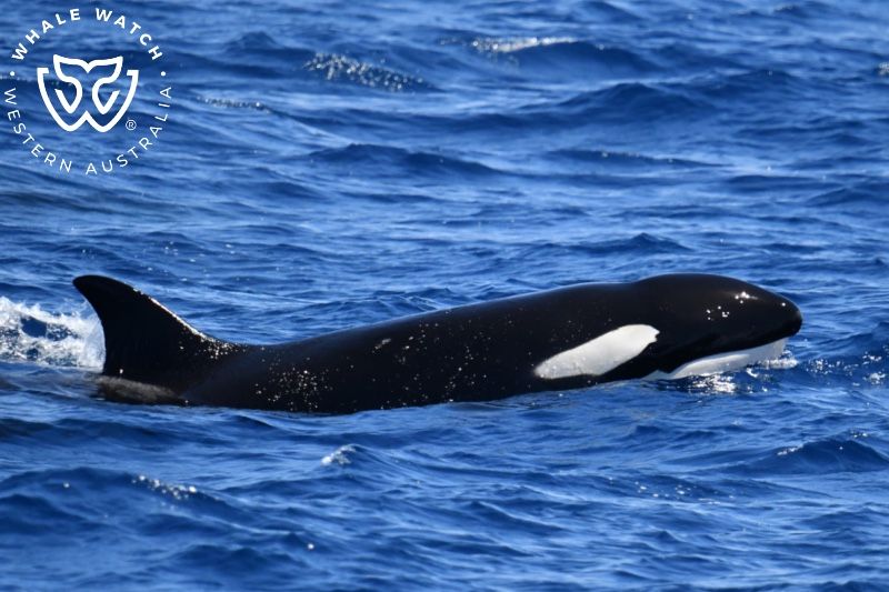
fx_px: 14813
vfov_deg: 2.3
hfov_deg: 3.4
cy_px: 296
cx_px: 444
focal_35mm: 600
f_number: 6.3
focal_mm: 600
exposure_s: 1/8000
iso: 2000
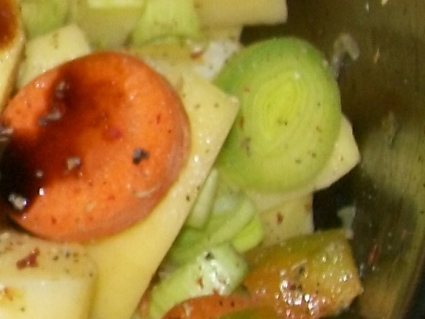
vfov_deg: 9.1
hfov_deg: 10.9
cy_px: 32
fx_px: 2001
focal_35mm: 163
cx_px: -456
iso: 80
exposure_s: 1/30
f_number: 2.7
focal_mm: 6
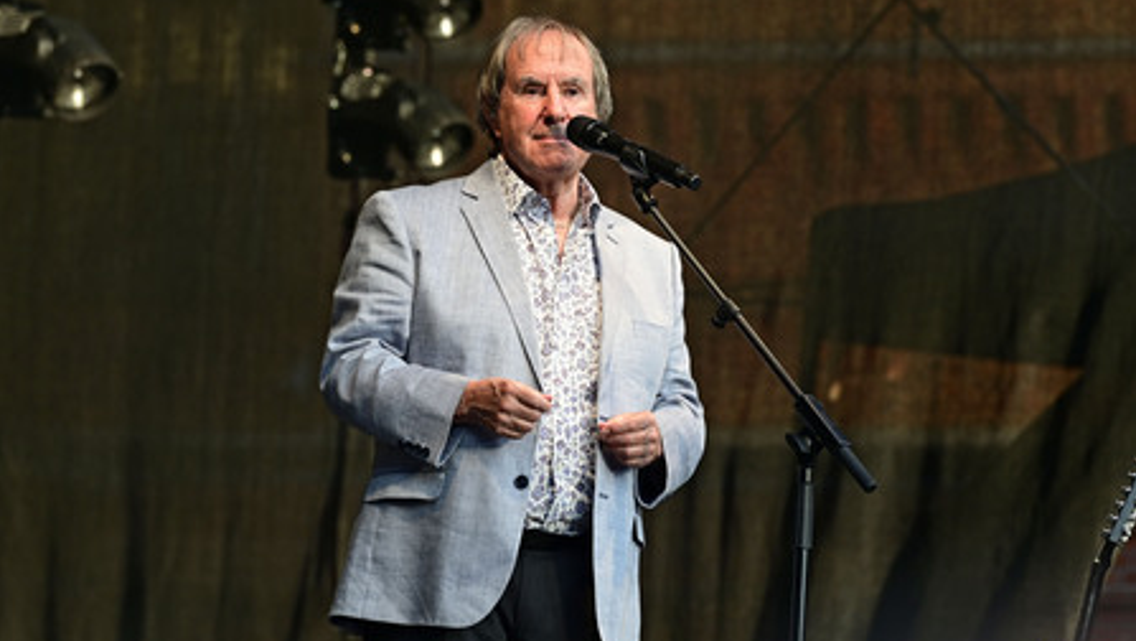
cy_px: 308
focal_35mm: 211
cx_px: 565
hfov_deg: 10.2
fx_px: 6359
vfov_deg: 5.8
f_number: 5
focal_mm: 200
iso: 320
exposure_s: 1/400
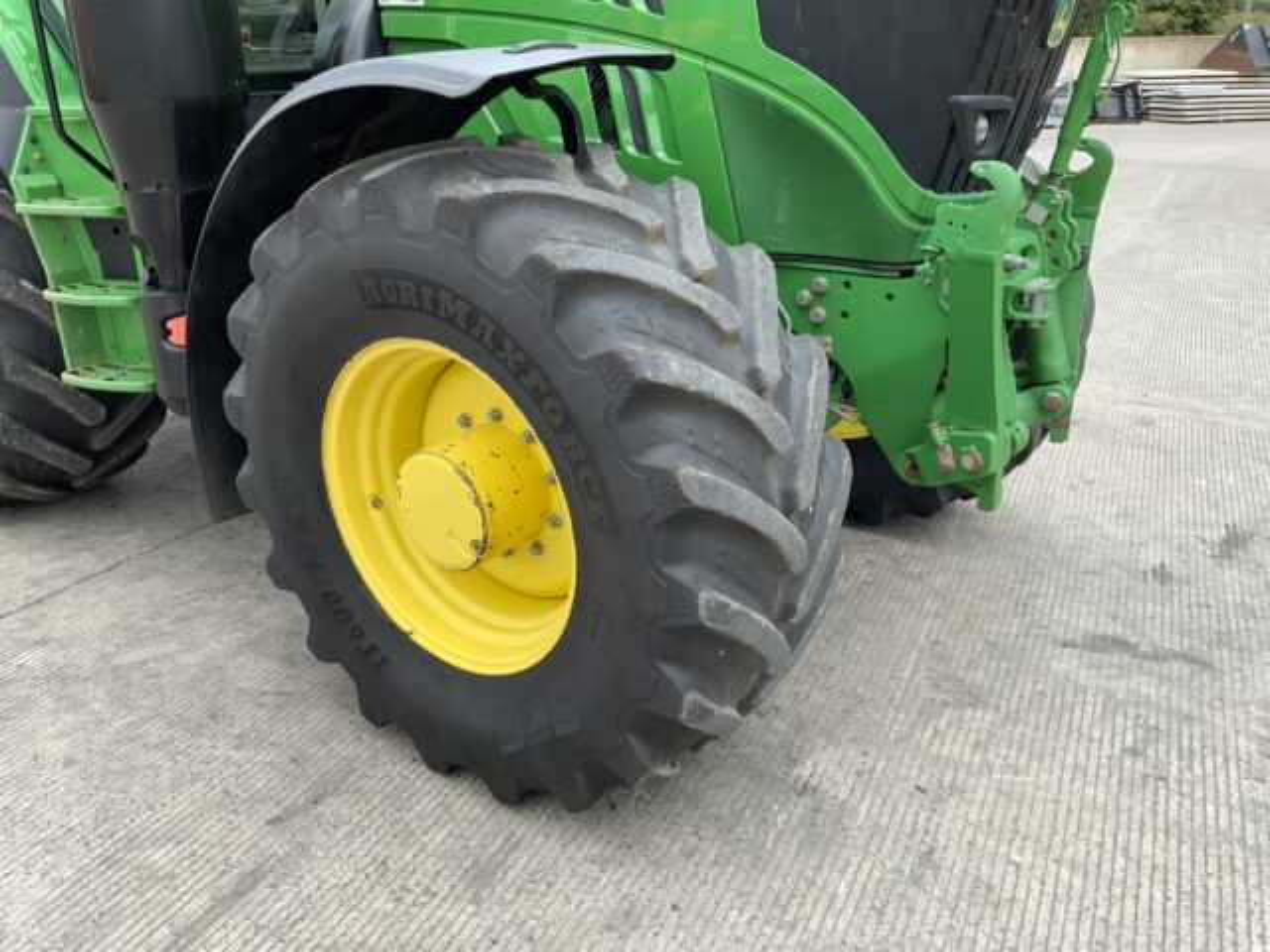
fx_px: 1064
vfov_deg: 48.2
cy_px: 476
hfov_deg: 61.7
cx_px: 635
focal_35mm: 29
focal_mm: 3
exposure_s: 1/240
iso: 16
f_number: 1.8
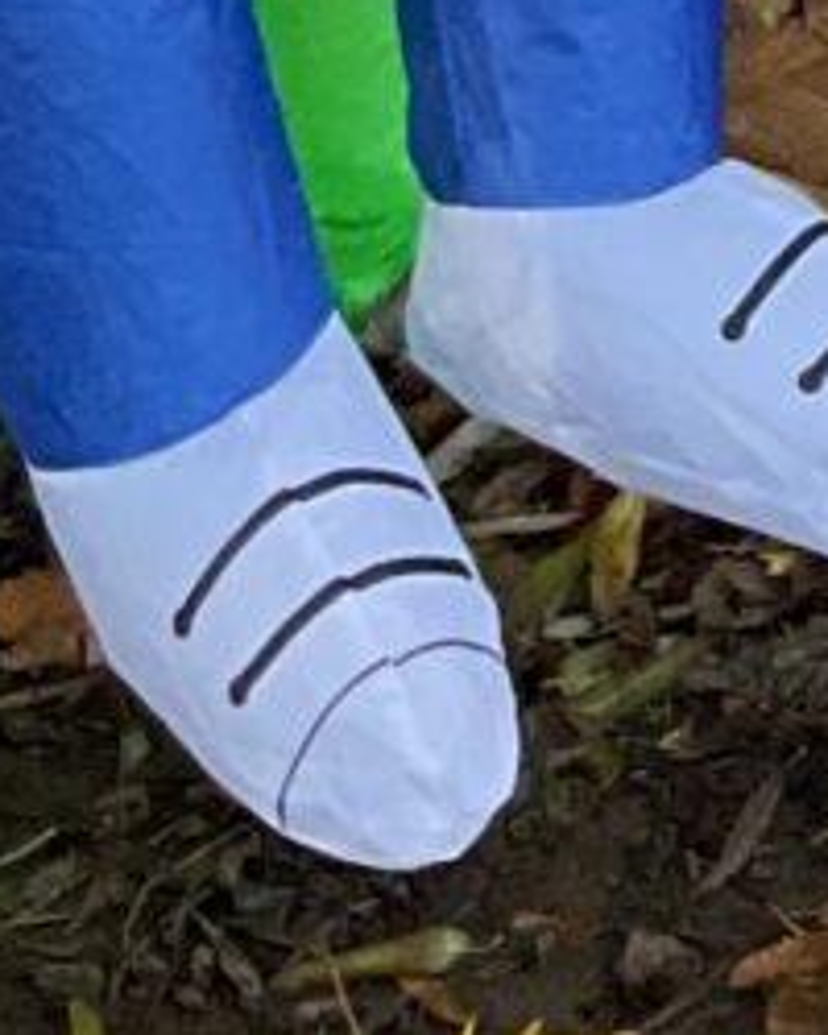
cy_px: -2140
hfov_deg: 8.3
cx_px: 1275
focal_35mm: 181
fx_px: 5544
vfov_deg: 8.7
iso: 16
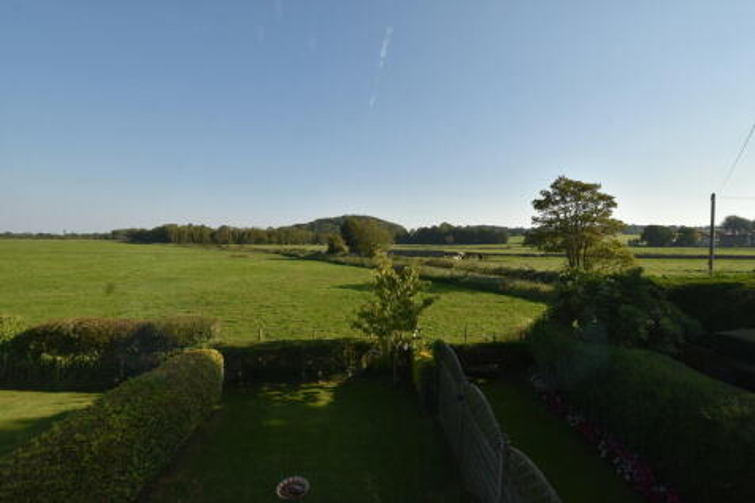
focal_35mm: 15
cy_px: 252
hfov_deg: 100.4
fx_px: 314
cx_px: 378
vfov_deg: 77.3
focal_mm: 10
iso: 280
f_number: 8
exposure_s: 1/500
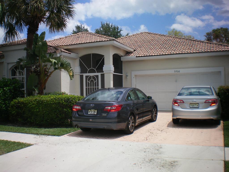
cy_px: 86
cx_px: 114
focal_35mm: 38
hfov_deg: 49.0
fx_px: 251
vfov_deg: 37.7
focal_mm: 6.3
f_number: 4.6
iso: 64
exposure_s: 1/800
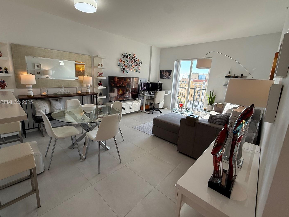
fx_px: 134
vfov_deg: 78.0
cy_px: 103
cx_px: 134
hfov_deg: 94.3
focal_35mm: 16
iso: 64
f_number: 2.2
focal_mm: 2.22
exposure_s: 1/132
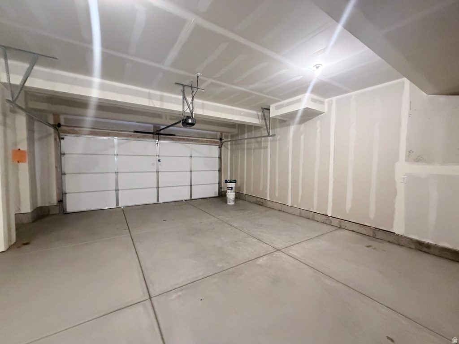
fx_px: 186
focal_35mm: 14
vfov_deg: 85.7
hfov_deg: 102.1
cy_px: 172
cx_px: 230
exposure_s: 1/60
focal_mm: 2.22
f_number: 2.2
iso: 1000
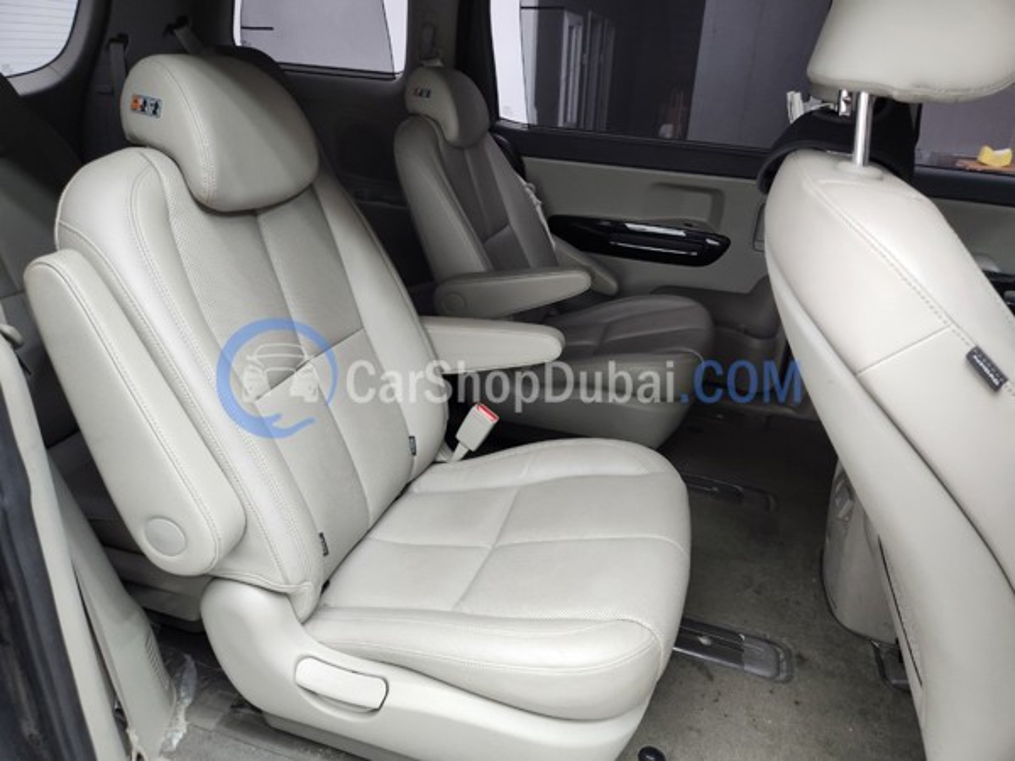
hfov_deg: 73.9
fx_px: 674
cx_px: 508
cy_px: 380
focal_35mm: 23
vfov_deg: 58.9
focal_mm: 5.4
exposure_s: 1/120
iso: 200
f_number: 1.8
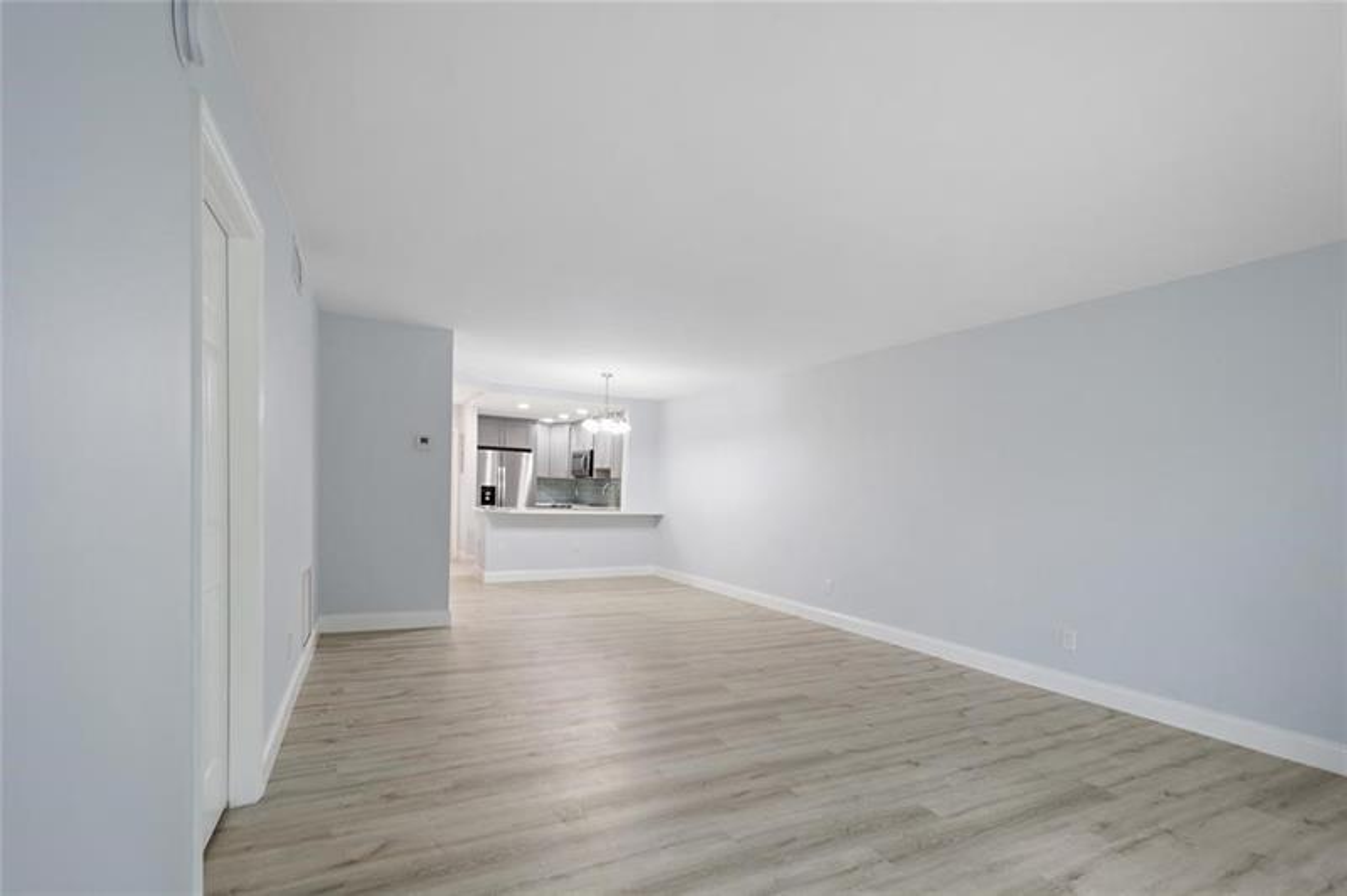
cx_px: 674
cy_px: 448
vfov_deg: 77.2
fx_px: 561
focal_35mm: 15
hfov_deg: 100.4
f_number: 4
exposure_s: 1/50
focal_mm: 10
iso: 200
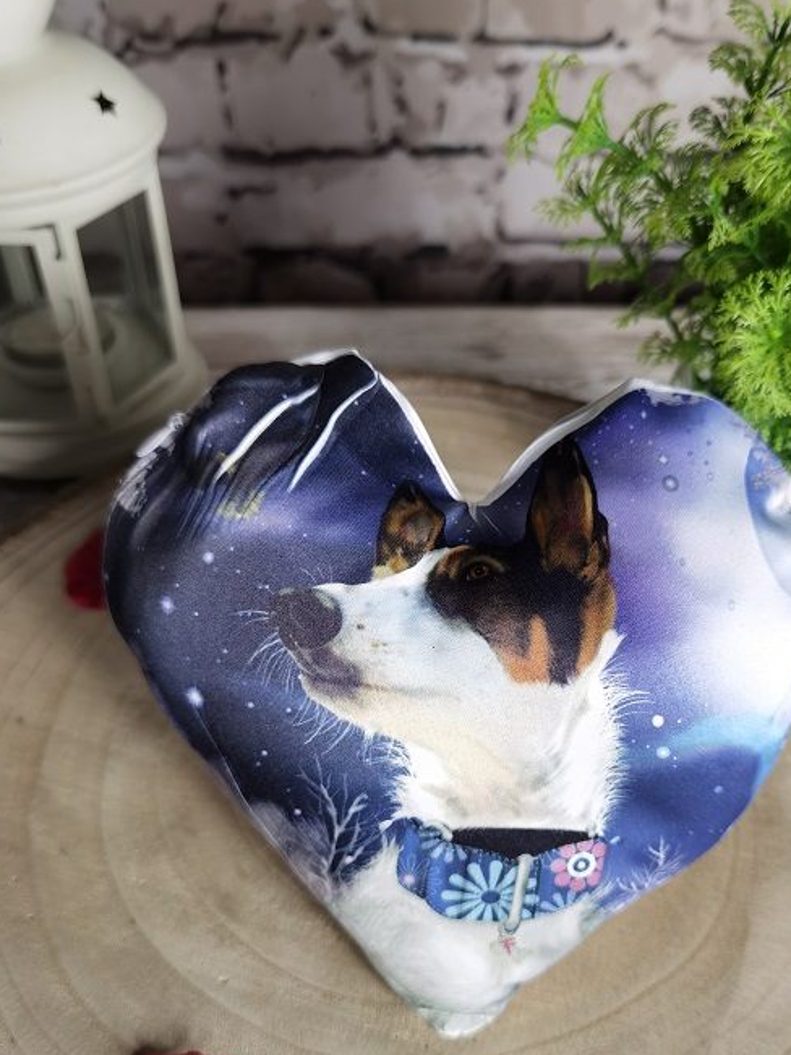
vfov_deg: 53.7
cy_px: 619
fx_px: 1036
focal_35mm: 34
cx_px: 479
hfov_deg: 41.6
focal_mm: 6.71
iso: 50
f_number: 1.9
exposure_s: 1/100
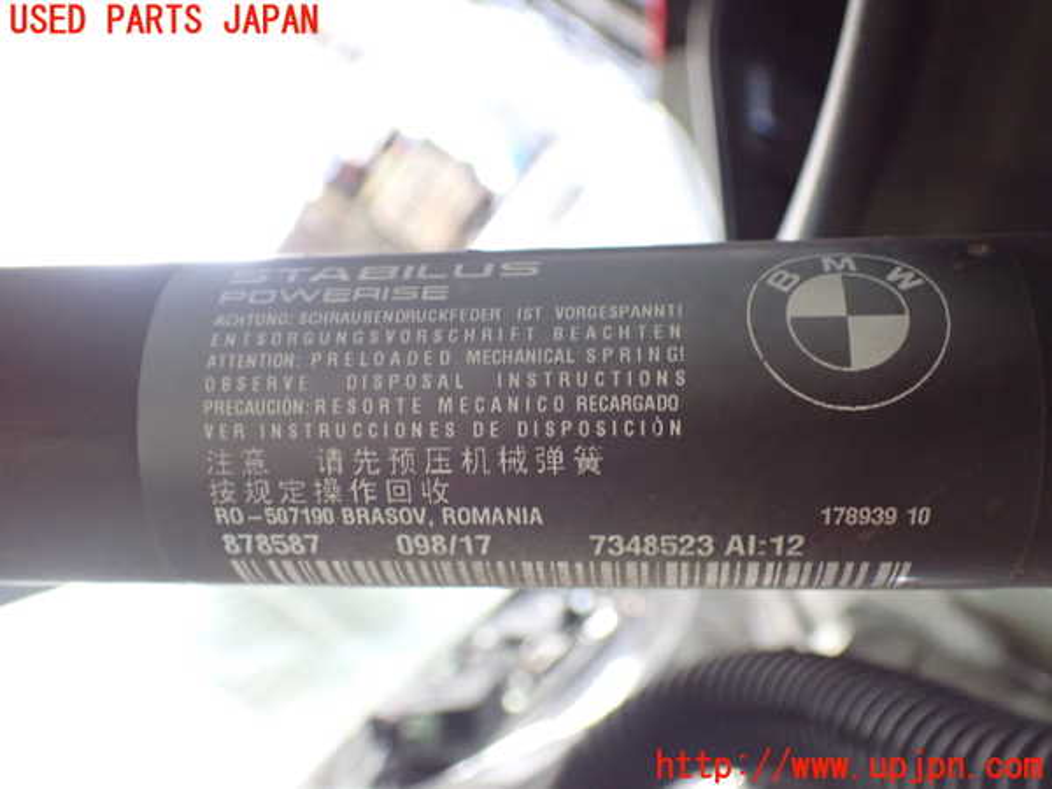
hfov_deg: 51.4
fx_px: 1094
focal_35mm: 36
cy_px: 394
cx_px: 526
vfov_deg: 39.7
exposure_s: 1/80
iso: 800
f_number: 2.5
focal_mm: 6.37
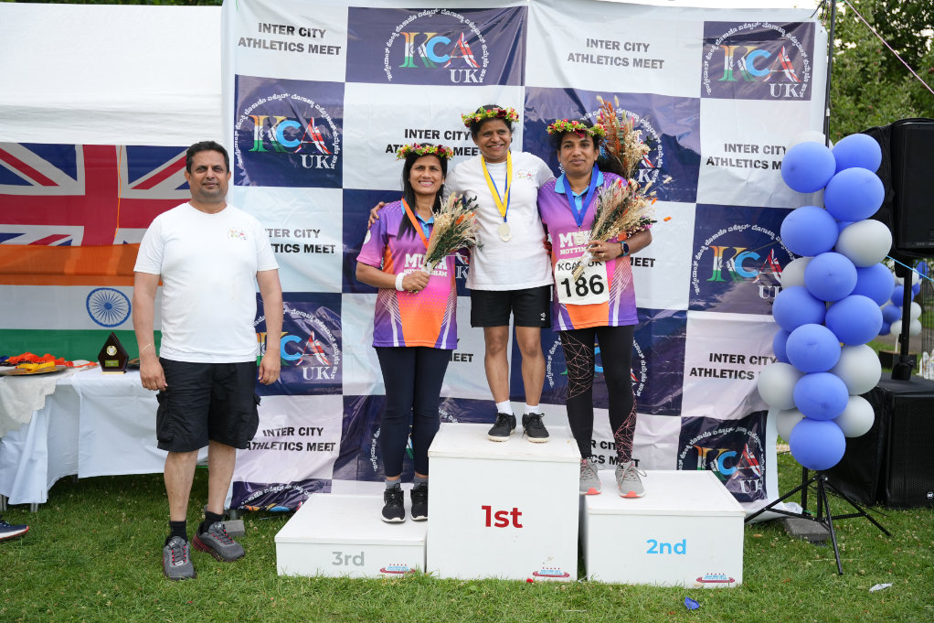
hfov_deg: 56.8
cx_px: 467
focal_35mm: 33
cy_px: 312
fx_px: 864
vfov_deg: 39.6
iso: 250
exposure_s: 1/400
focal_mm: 33.3
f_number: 2.8
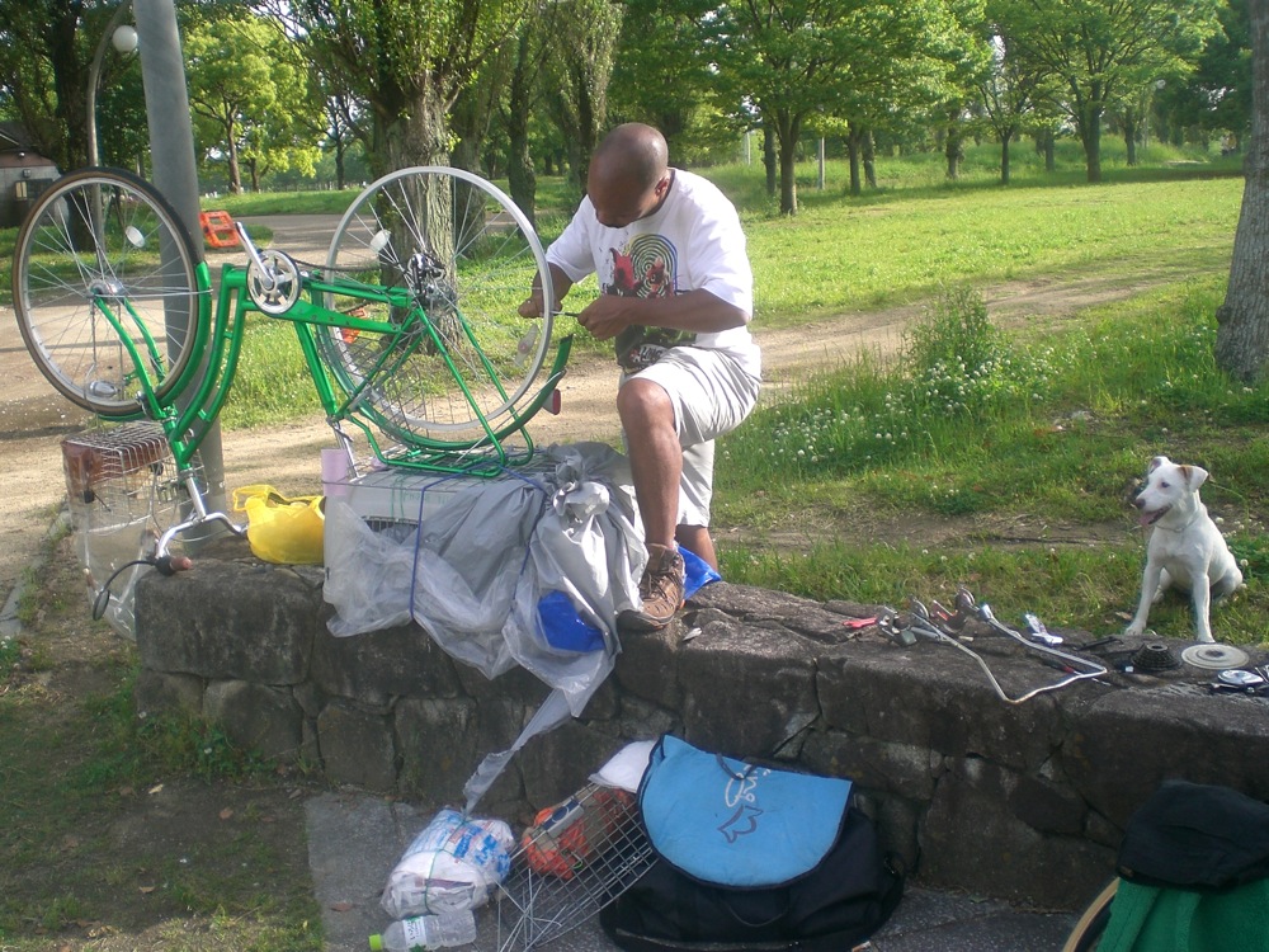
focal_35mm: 38
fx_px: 1393
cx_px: 634
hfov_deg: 49.0
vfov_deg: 37.7
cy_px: 476
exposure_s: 1/250
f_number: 3.1
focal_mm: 6.3
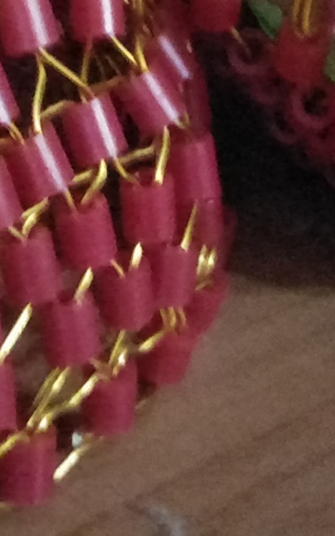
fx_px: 1548
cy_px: -359
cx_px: 166
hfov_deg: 12.3
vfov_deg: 17.0
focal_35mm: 106
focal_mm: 3.46
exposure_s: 1/14
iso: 980
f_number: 2.2
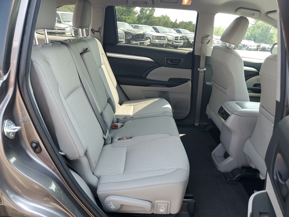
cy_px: 108
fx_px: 217
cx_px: 144
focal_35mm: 26
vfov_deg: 53.1
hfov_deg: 67.3
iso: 50
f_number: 1.5
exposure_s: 1/244
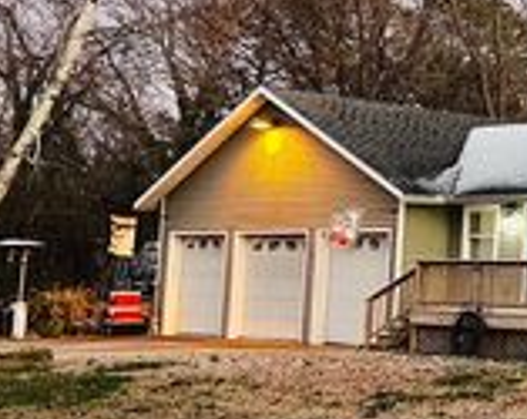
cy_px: 126
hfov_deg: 20.6
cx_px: 765
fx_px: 1261
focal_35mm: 81
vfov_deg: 18.8
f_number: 1.5
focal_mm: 5.7
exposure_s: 1/60
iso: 320
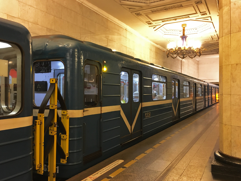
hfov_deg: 61.7
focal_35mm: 29
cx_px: 120
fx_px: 202
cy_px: 90
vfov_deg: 48.2
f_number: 2.2
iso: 200
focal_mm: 4.15
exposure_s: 1/20
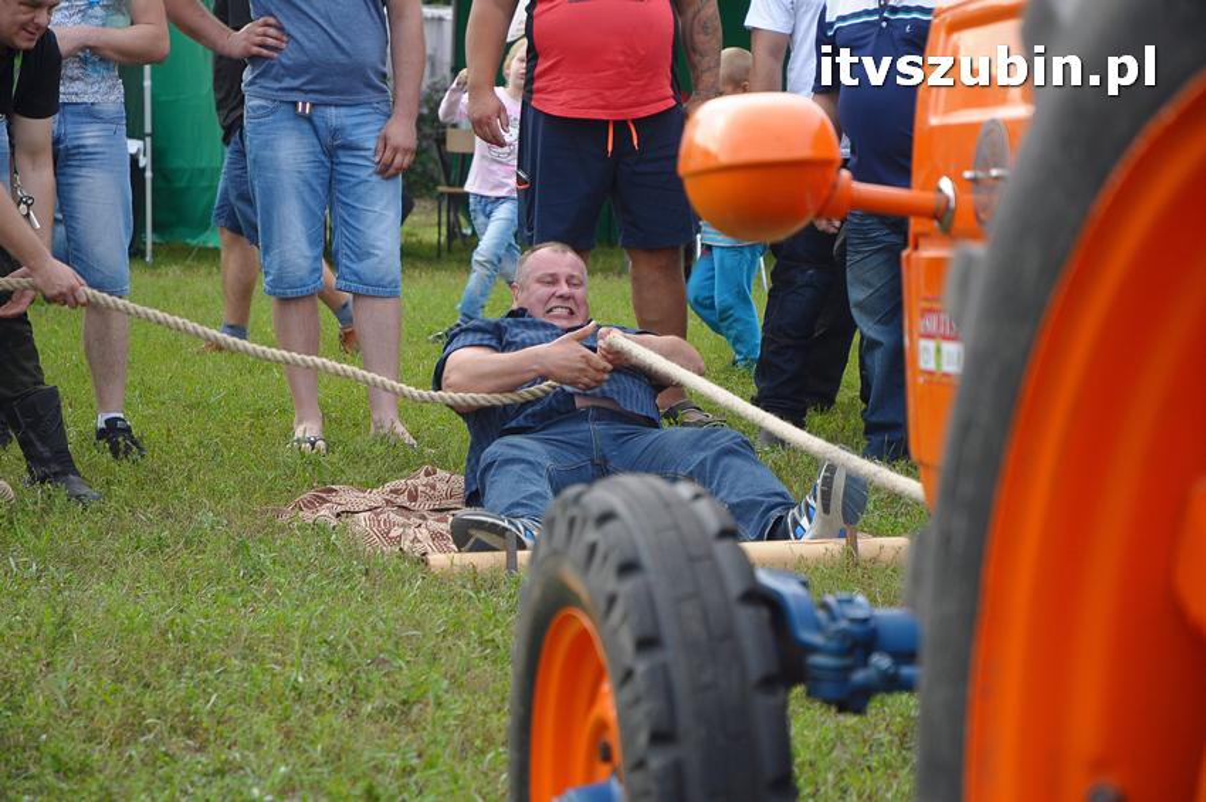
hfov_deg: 19.5
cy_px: 401
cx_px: 603
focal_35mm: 105
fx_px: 3514
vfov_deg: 13.0
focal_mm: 70
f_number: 4.5
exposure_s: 1/250
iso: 400
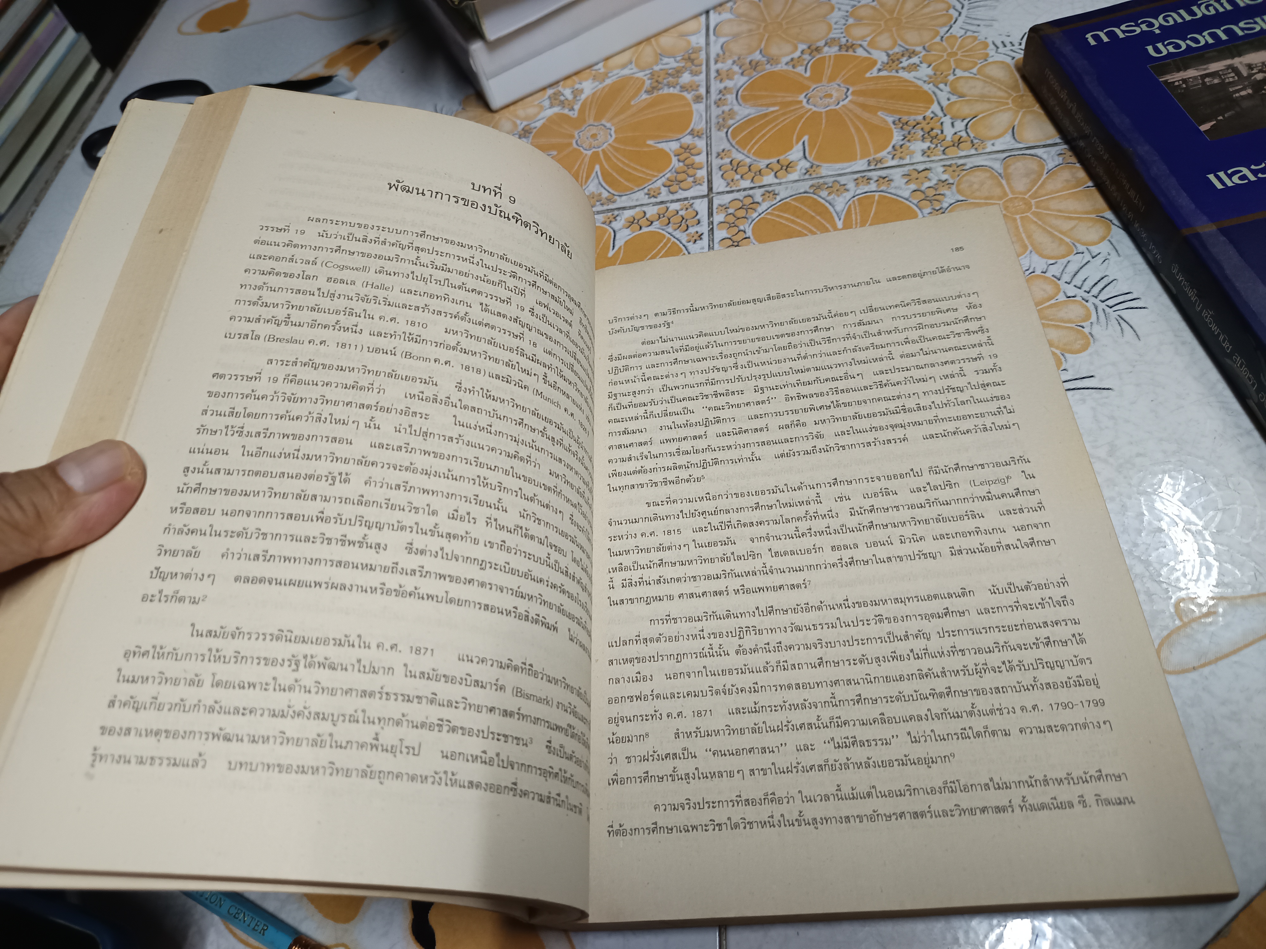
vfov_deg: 56.8
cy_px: 474
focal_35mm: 24
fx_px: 878
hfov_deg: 71.6
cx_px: 633
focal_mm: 5.31
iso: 874
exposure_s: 1/33.3
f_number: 1.7
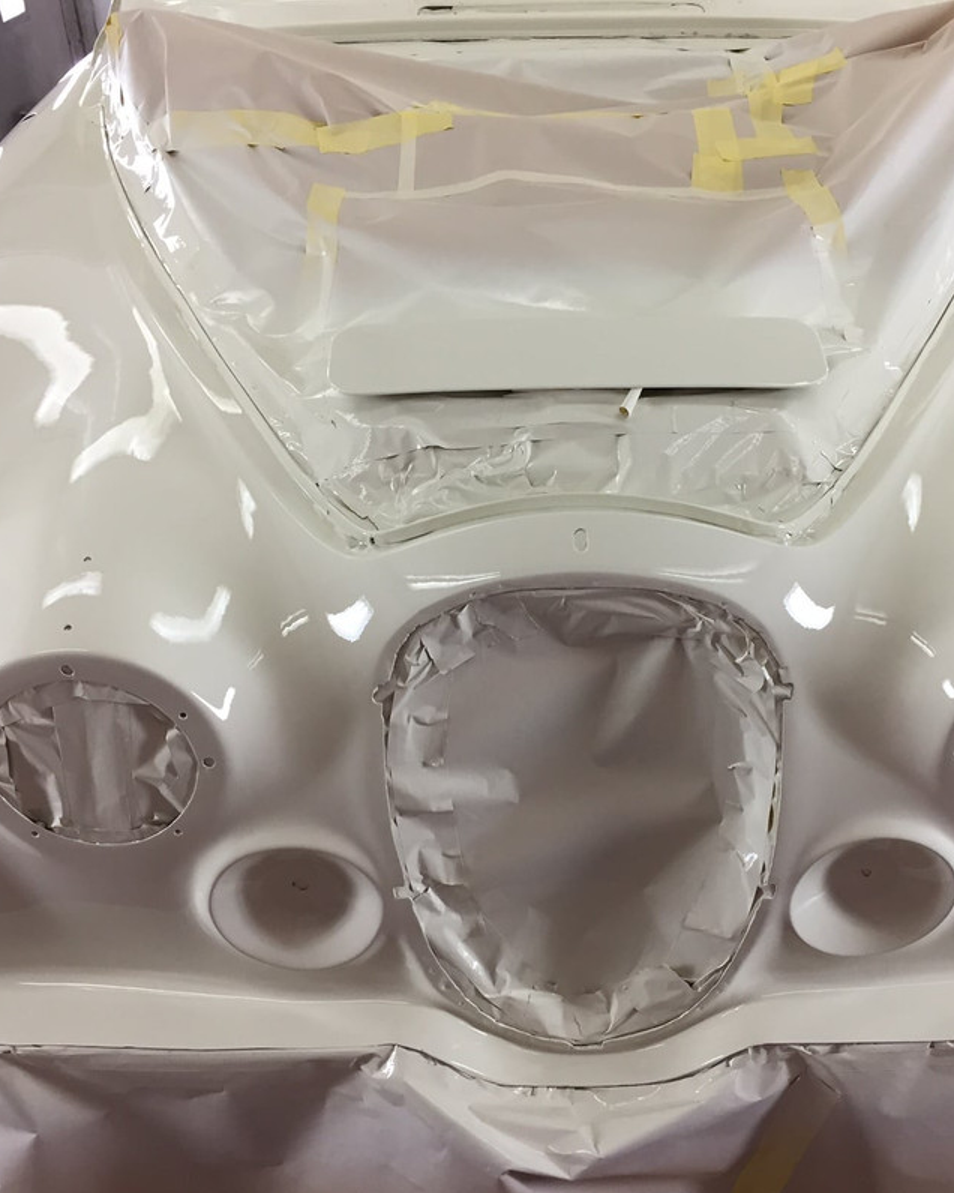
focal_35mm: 38
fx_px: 1341
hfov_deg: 39.0
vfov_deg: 47.9
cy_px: 599
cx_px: 568
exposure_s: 1/33
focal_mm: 4.15
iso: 40
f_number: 2.2
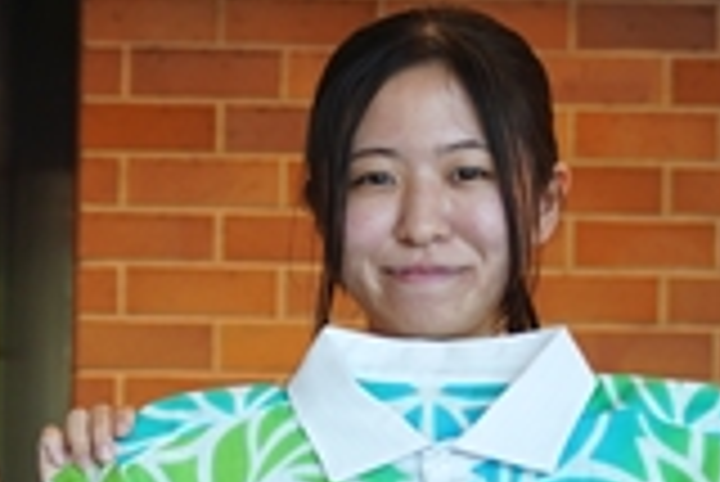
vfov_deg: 4.9
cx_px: -504
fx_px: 5565
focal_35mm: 278
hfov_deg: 7.2
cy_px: 860
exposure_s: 1/40
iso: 125
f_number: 2.8
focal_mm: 39
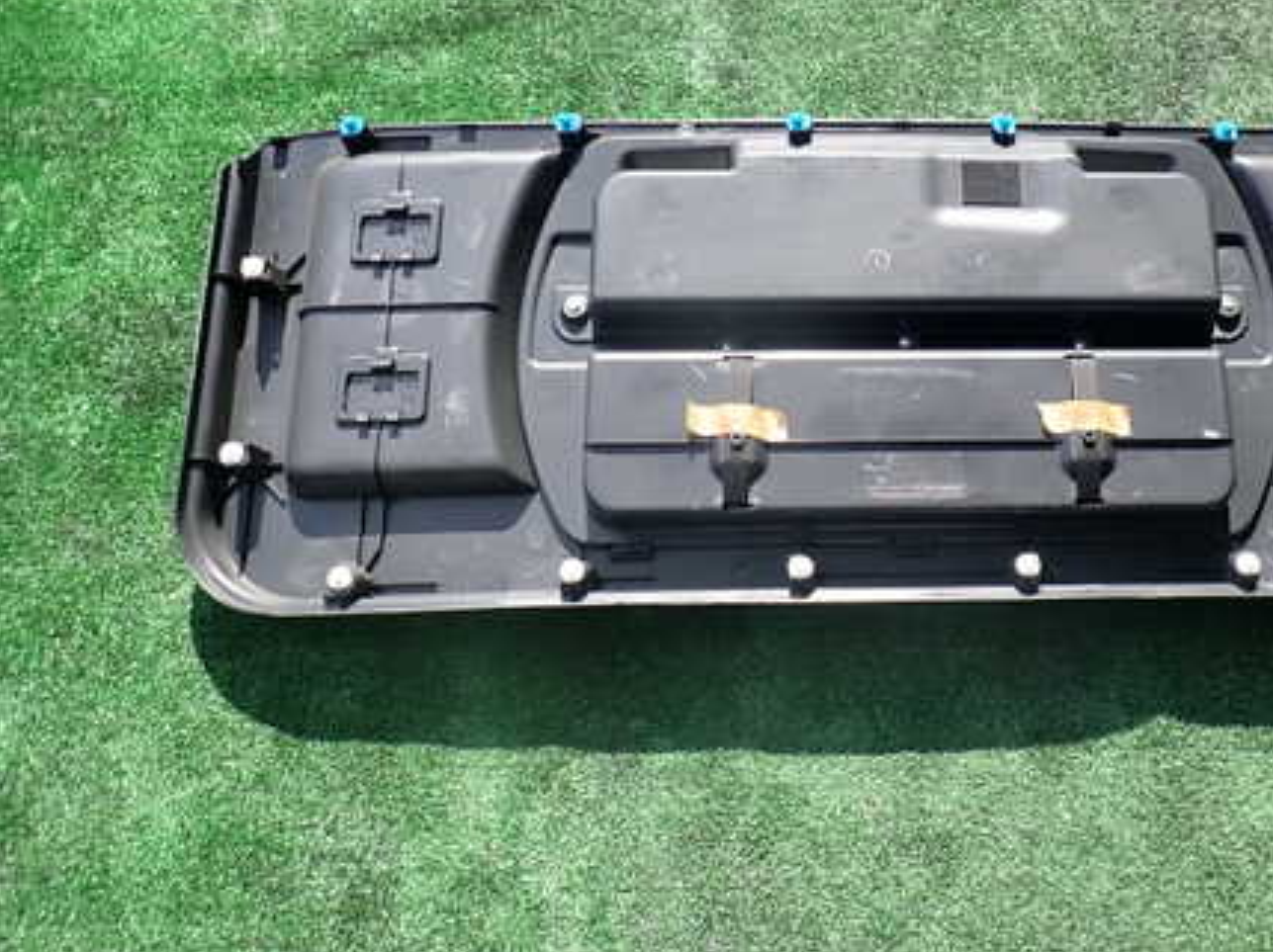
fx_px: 1286
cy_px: 418
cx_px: 884
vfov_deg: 40.6
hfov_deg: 51.3
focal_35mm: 35
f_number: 2.8
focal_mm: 4.5
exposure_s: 1/400
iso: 100
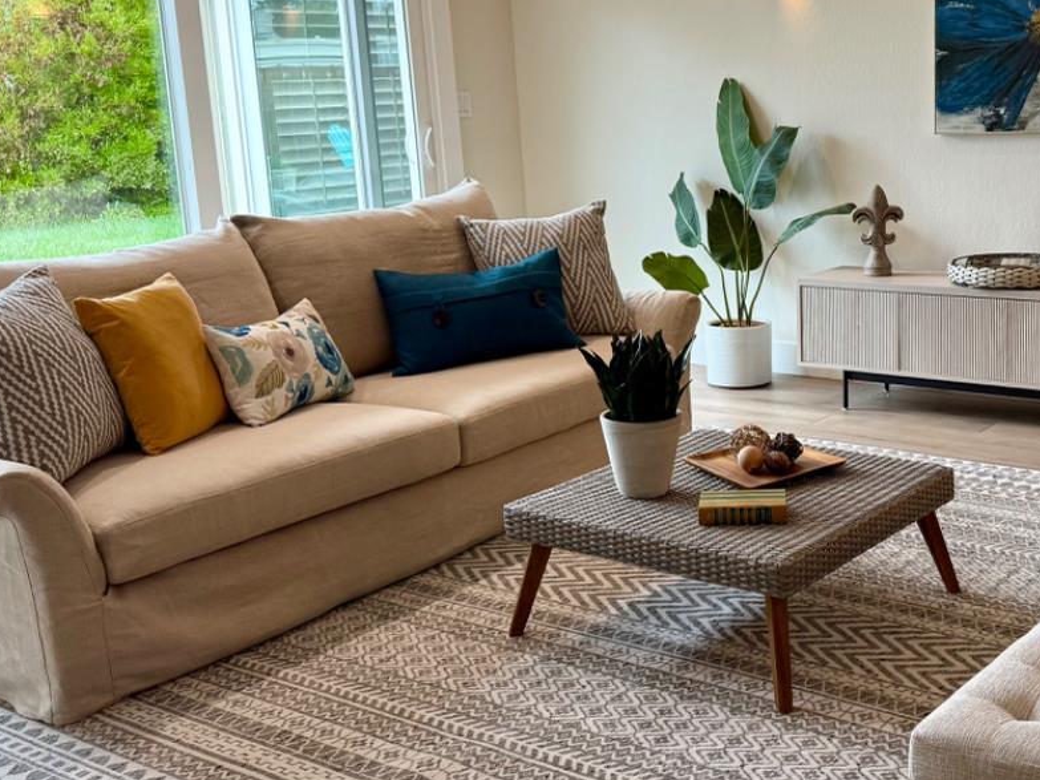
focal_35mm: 46
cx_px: 748
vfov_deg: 31.5
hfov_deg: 40.4
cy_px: 354
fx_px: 1382
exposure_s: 1/122
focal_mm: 6.76
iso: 160
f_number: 1.78
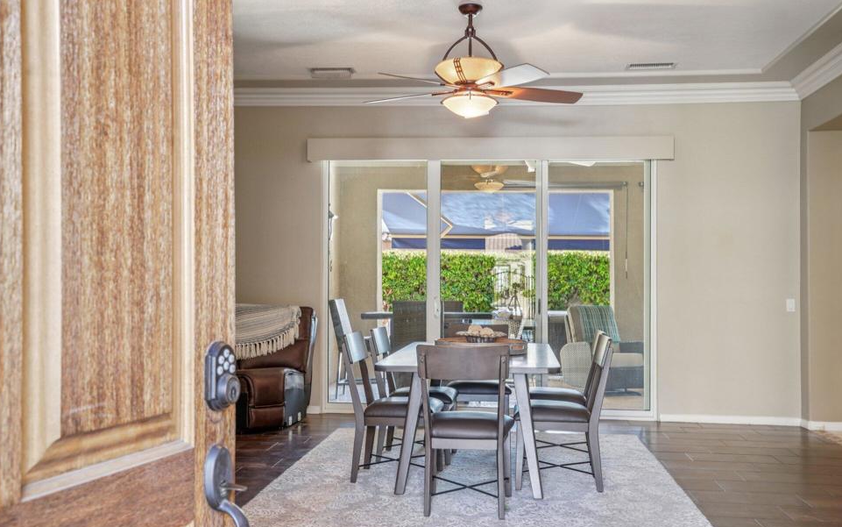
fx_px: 872
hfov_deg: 51.5
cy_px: 284
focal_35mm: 38
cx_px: 410
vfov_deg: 33.6
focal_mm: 35
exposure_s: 1/8
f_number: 8
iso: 400
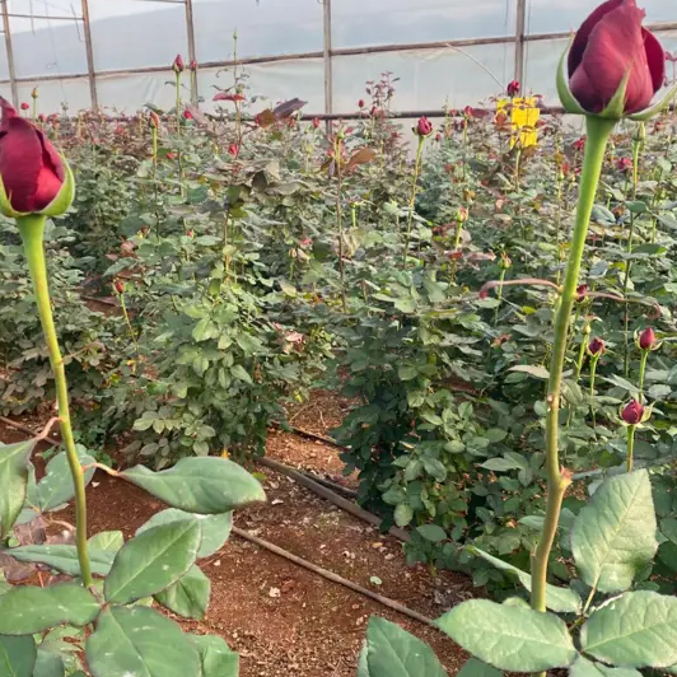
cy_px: 365
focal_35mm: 38
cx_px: 284
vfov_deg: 43.8
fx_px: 841
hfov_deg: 43.7
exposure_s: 1/318
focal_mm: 4.25
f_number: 1.8
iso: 32
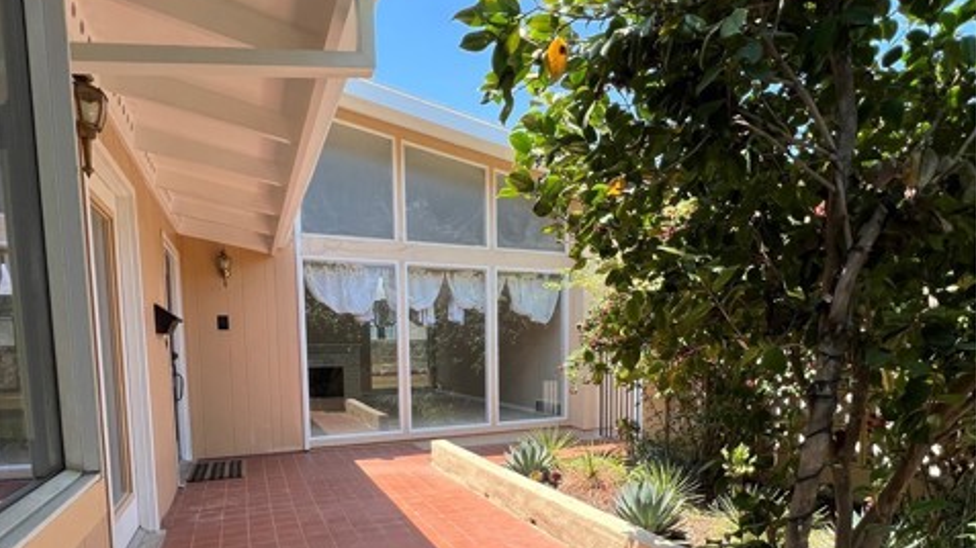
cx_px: 487
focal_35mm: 19
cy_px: 395
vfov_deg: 56.1
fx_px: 492
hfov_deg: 89.6
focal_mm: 1.57
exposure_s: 1/558
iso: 32
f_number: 1.8
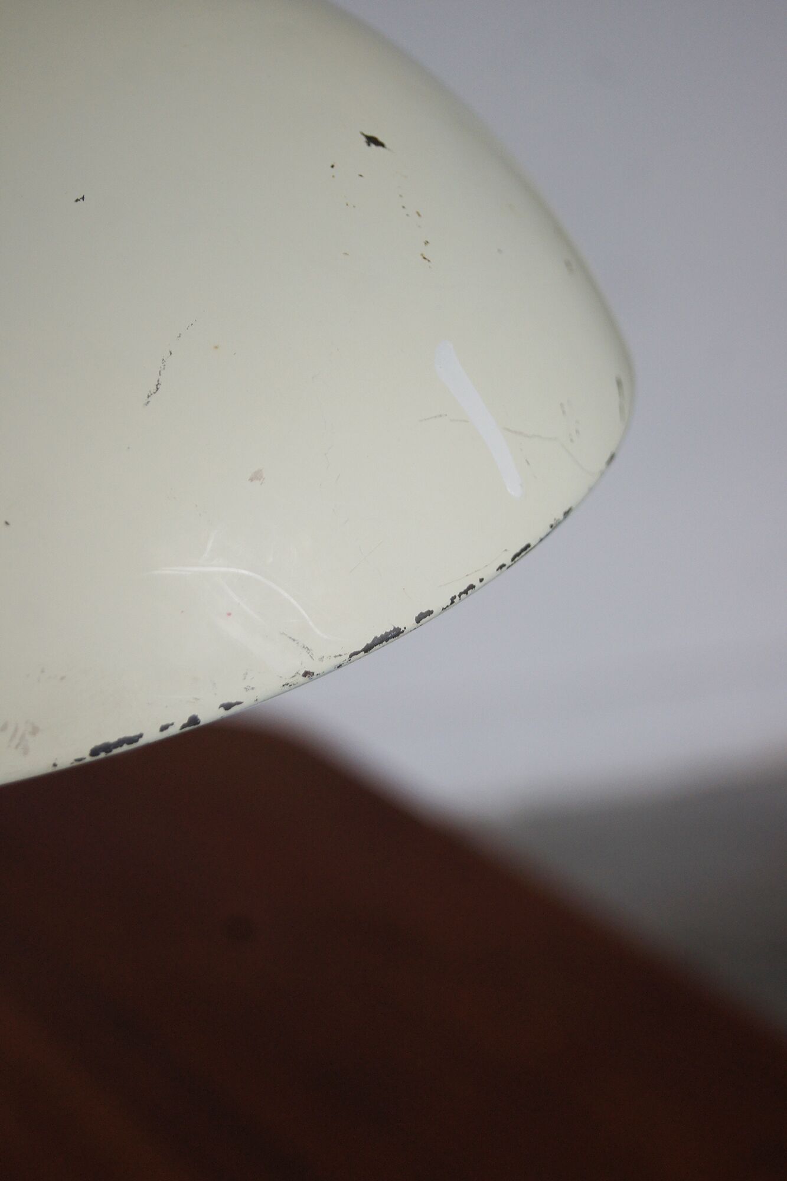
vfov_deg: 24.6
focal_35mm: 82
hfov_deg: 16.6
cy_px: 590
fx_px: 2706
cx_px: 394
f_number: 5.6
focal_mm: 55
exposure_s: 1/25
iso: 400
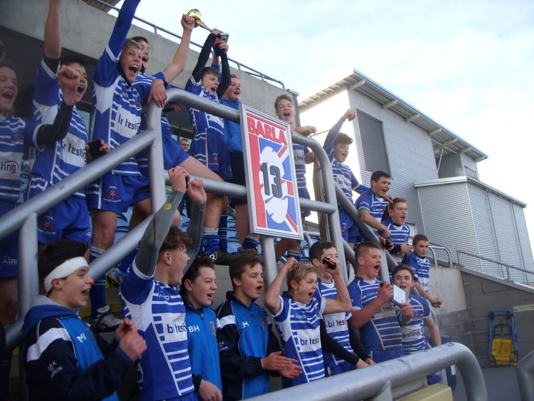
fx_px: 586
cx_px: 267
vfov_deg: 37.7
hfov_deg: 49.0
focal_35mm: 38
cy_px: 200
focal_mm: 7.8
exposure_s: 1/296
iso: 50
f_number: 2.8
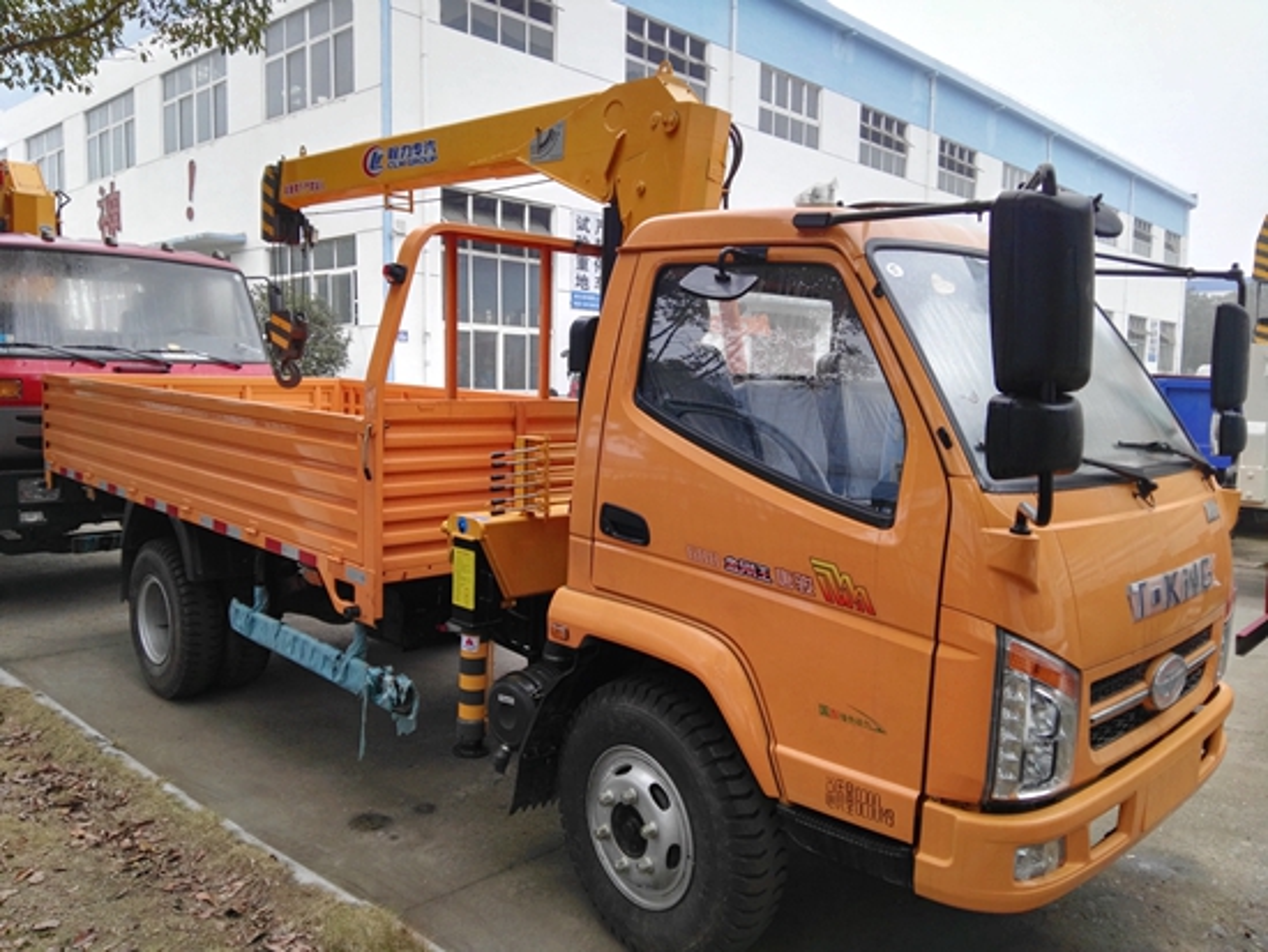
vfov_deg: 49.8
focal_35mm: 28
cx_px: 634
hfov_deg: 63.4
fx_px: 1026
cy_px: 476
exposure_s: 1/187
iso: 64
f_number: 2
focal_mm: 2.96
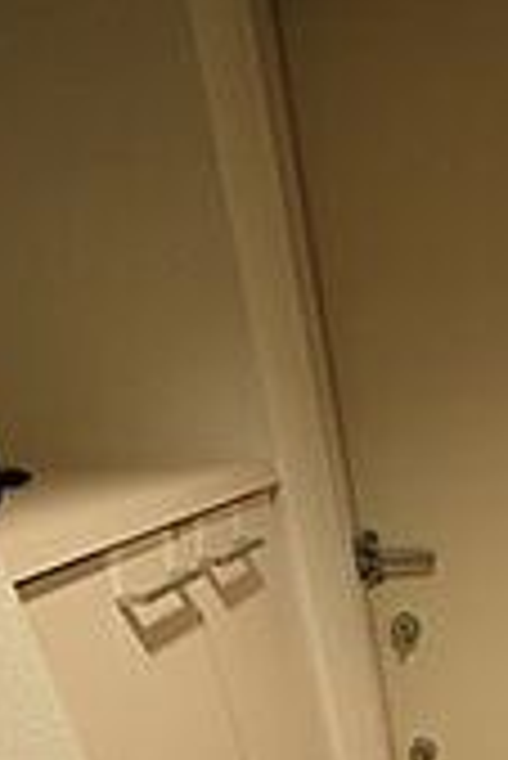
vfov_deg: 39.2
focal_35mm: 34
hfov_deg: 34.9
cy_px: 926
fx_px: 718
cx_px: 521
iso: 800
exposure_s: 1/20
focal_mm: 8
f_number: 4.5
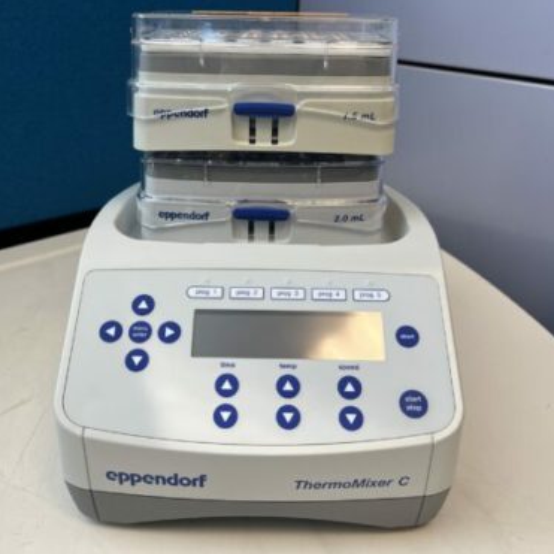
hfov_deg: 52.5
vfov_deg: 52.5
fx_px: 561
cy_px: 276
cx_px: 264
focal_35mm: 31
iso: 64
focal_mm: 5.1
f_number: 1.6
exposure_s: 1/120
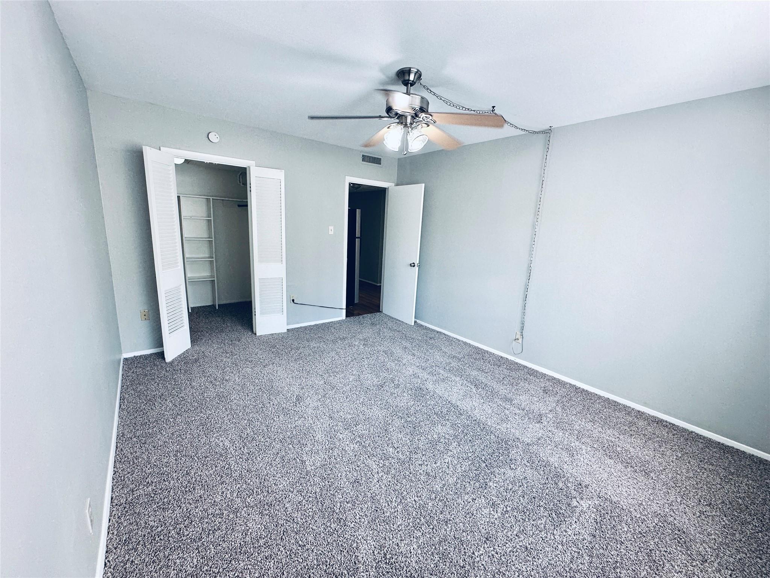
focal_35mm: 14
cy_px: 289
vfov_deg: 85.7
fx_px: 311
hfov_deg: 102.1
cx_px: 385
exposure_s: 1/120
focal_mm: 2.22
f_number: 2.2
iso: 125
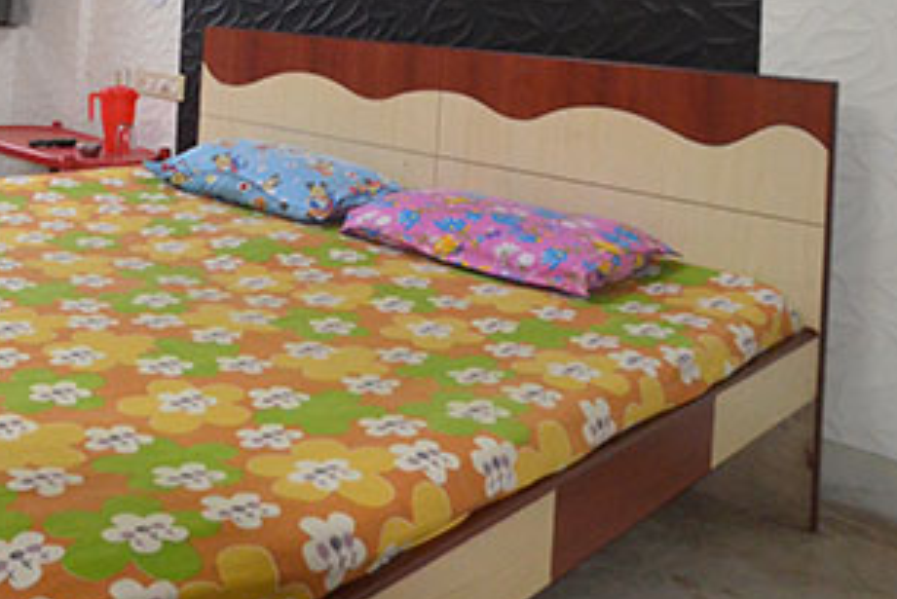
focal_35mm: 39
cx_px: 99
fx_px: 972
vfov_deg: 30.2
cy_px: -82
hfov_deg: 45.2
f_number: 7.1
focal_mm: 10
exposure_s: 1/60
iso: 3200
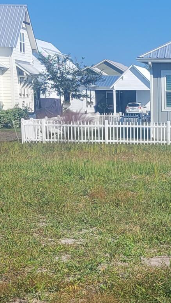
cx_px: 254
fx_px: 878
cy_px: 260
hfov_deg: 10.7
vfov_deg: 19.3
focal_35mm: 109
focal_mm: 5.4
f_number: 1.8
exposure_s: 1/3034
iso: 40
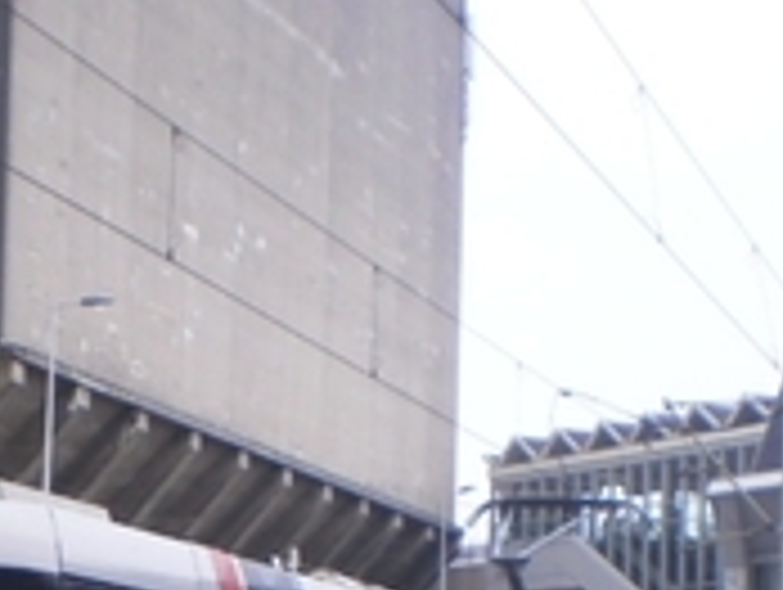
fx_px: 2809
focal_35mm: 124
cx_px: 36
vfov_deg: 11.7
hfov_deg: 15.6
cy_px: 770
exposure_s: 1/160
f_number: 4.6
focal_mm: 6.3
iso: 100
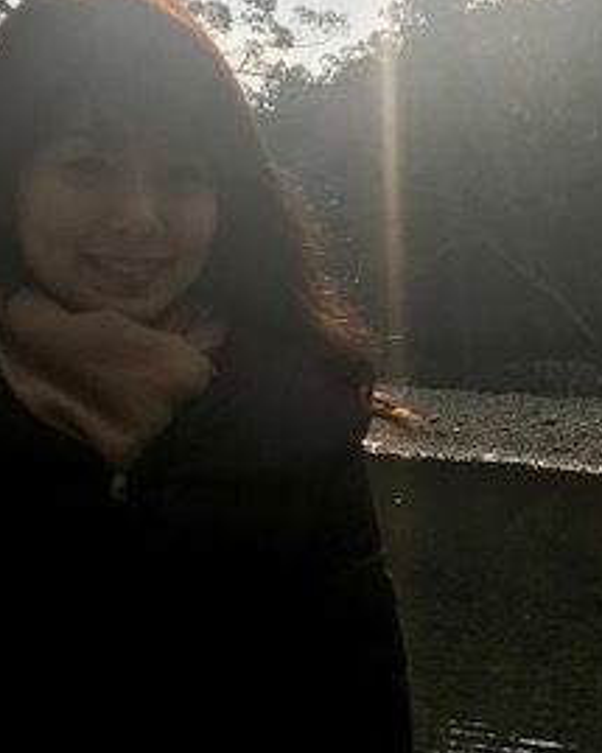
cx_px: 437
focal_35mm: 65
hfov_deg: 23.3
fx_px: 1448
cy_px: 462
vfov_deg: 29.1
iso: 25
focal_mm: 3.99
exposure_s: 1/7407
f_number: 1.8
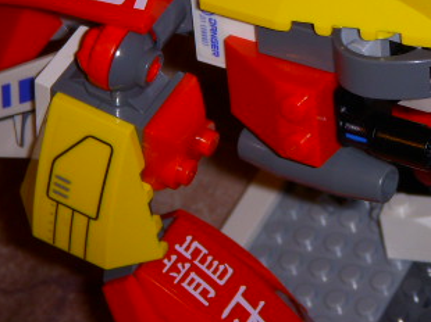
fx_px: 2675
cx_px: 342
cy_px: 26
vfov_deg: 6.9
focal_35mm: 215
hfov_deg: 9.2
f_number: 4.1
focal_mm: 17.3
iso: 100
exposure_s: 1/60
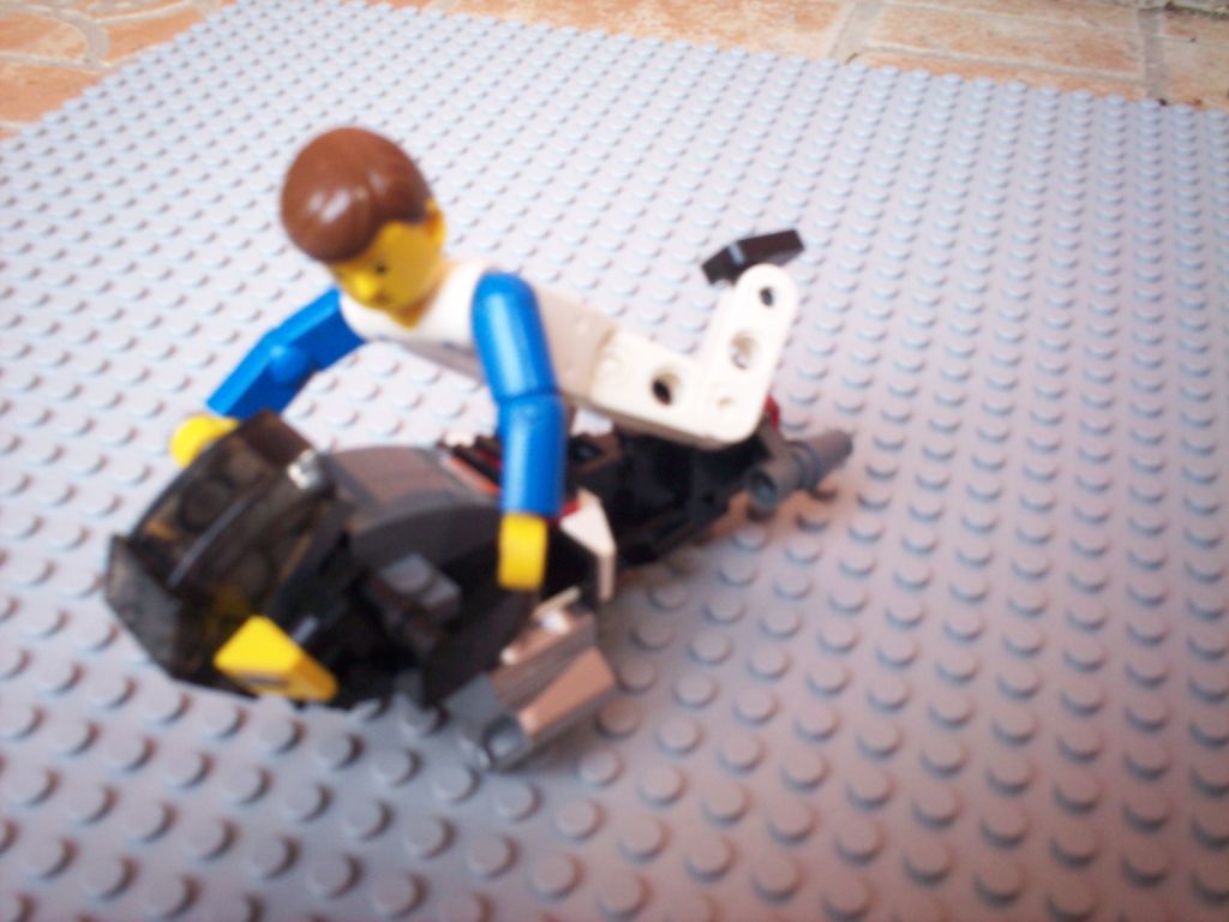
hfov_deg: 51.4
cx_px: 614
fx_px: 1278
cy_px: 461
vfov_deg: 39.7
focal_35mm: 36
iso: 140
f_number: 4.5
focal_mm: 6
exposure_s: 1/22.6
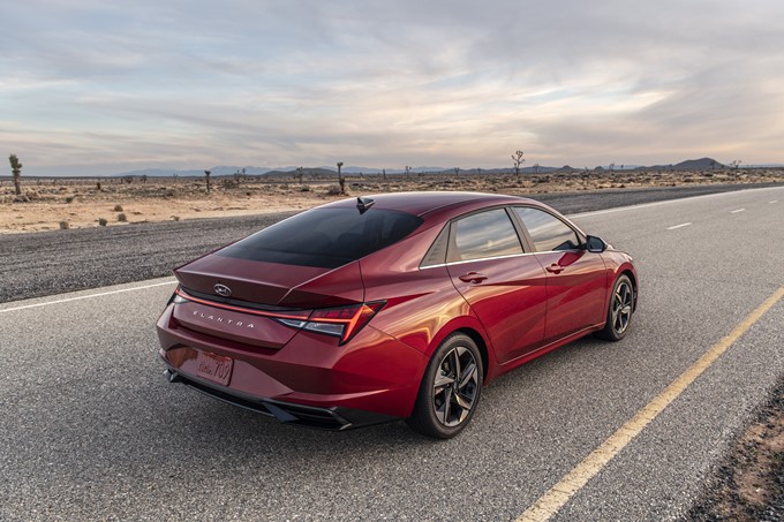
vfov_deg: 44.9
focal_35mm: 29
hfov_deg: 63.7
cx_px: 392
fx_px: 631
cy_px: 261
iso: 200
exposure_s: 1/40
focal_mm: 29
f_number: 5
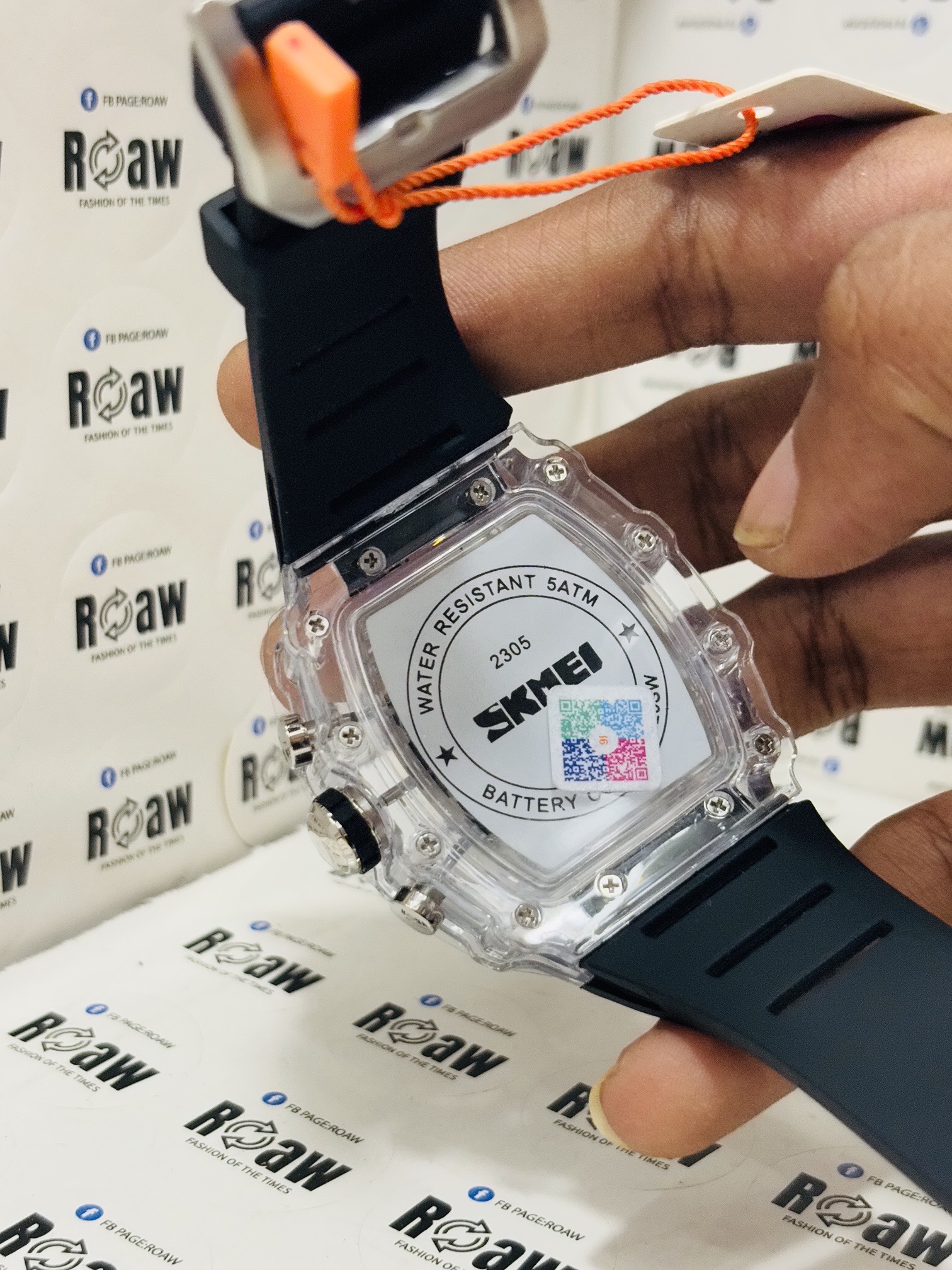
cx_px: 476
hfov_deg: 28.0
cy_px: 635
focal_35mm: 52
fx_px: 1907
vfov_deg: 36.8
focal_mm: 5.96
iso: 50
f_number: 1.6
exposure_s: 1/50
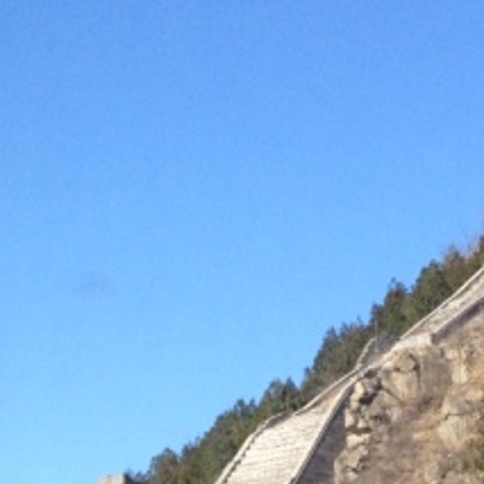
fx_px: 2357
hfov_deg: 11.7
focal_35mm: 149
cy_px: 611
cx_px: 77
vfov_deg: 11.4
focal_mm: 4.28
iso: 64
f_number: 2.4
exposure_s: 1/905
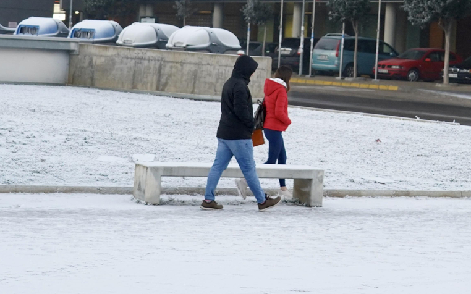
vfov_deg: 12.0
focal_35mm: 107
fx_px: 1373
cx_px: 340
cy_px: -32
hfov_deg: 19.4
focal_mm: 40
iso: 800
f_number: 4.5
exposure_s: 1/100
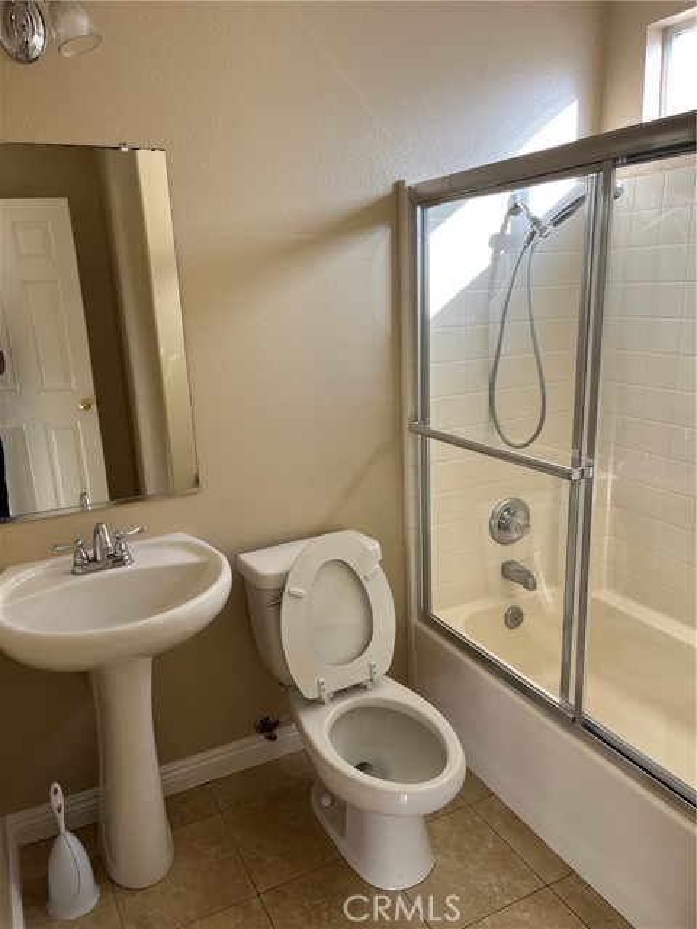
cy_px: 464
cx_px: 348
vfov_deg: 67.3
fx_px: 698
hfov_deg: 53.1
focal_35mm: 26
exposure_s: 1/122
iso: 40
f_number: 1.6
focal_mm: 5.1
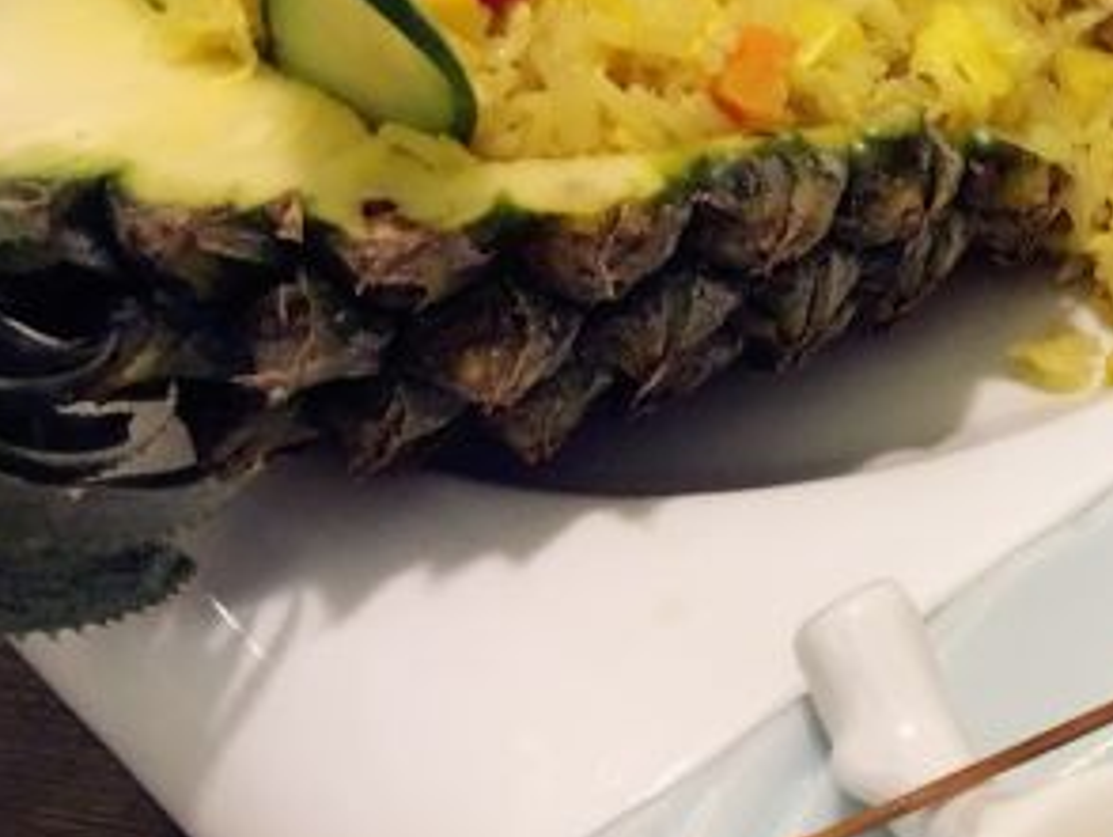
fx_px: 2220
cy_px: 534
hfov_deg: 25.7
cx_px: 1280
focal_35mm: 69
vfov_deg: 21.3
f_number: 2.2
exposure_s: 1/25
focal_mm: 4.15
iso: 200
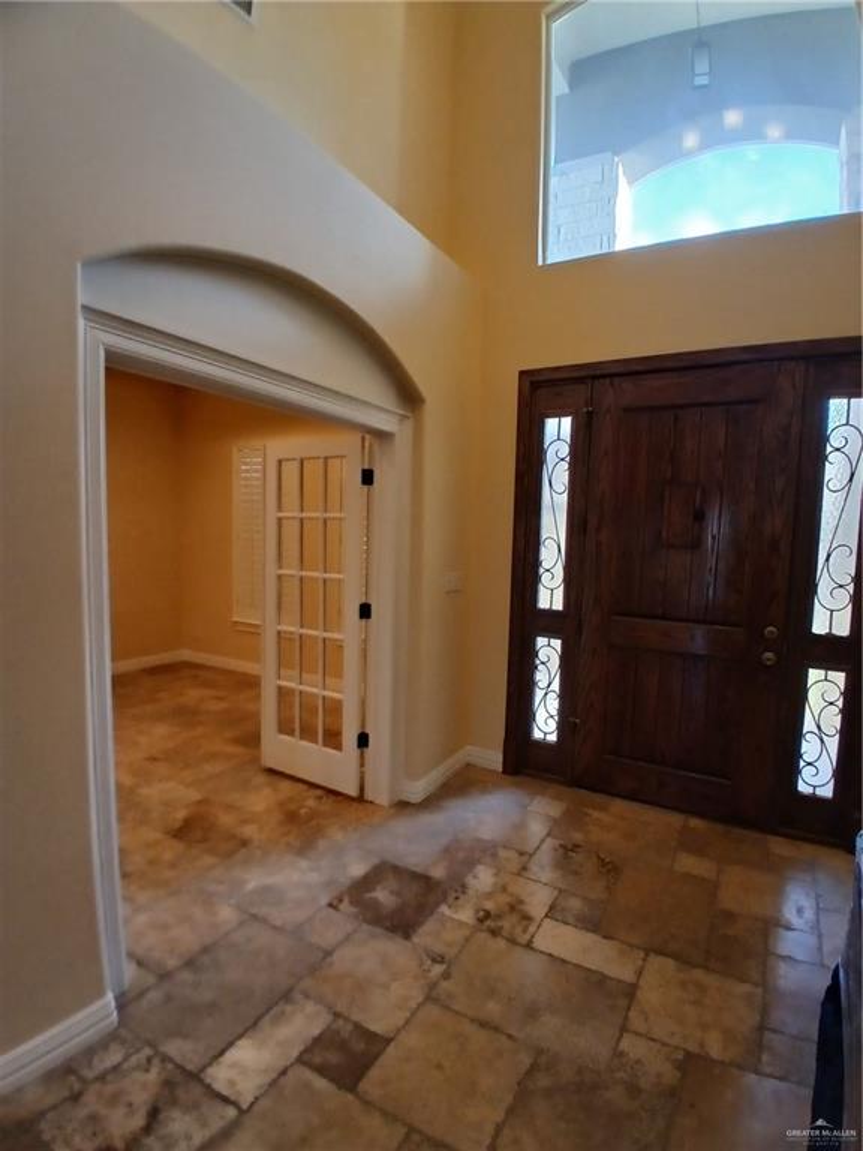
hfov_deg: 74.7
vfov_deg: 91.0
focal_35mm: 17
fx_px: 565
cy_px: 576
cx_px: 432
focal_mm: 1.4
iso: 100
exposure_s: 1/40
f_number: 2.2
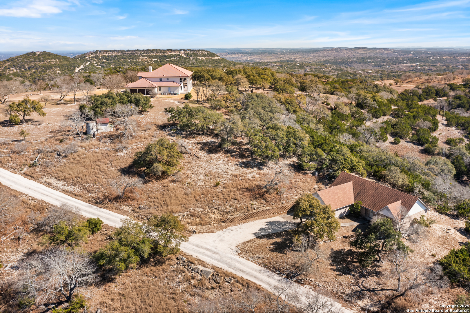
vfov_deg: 46.4
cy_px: 156
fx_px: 365
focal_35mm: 28
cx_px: 235
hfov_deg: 65.5
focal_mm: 10.26
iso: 100
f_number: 5.6
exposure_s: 1/320
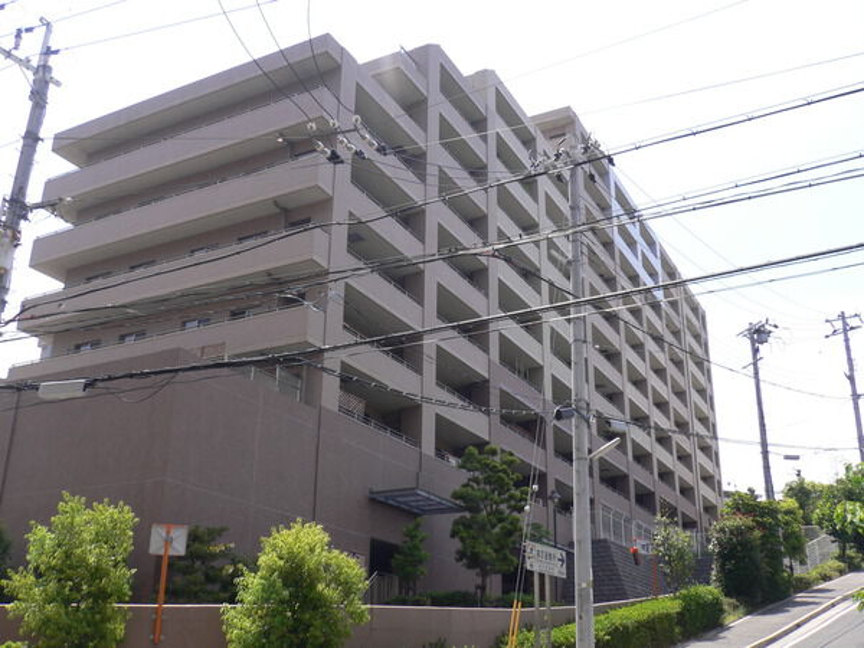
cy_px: 324
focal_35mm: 35
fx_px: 874
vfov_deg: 40.7
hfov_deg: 52.6
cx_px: 432
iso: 80
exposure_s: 1/160
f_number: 5.6
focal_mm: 5.8
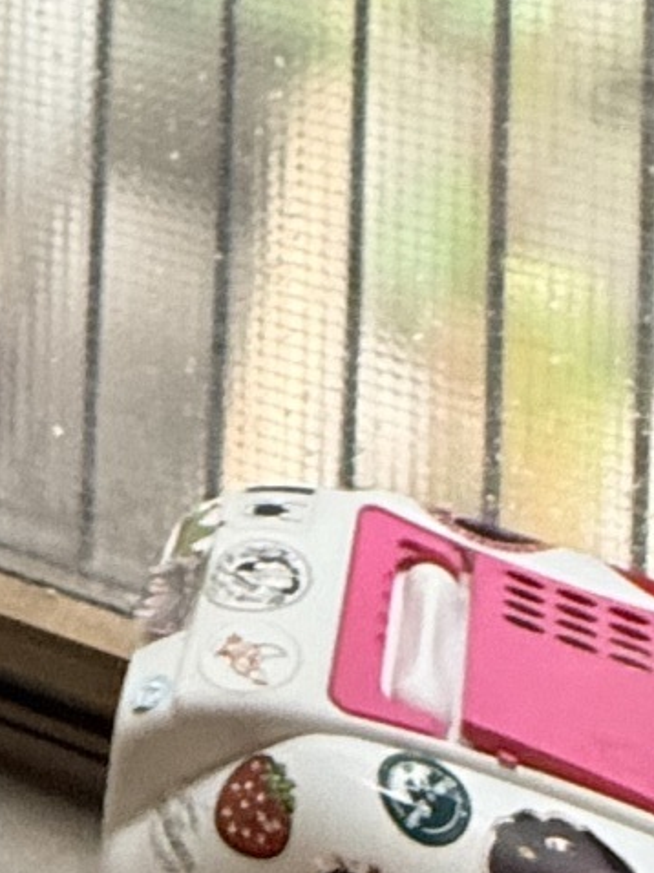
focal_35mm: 75
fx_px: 1891
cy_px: -919
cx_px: -340
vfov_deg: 17.5
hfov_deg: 17.5
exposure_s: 1/50
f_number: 2.2
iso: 400
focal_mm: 2.22
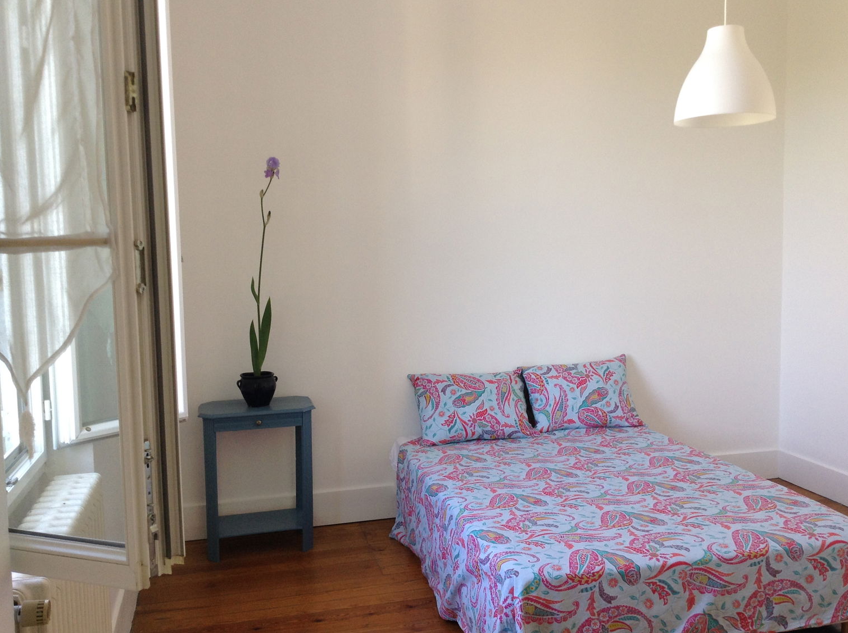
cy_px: 308
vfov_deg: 40.6
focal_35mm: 35
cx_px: 448
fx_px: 856
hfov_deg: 52.7
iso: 32
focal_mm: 3.3
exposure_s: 1/30
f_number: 2.4
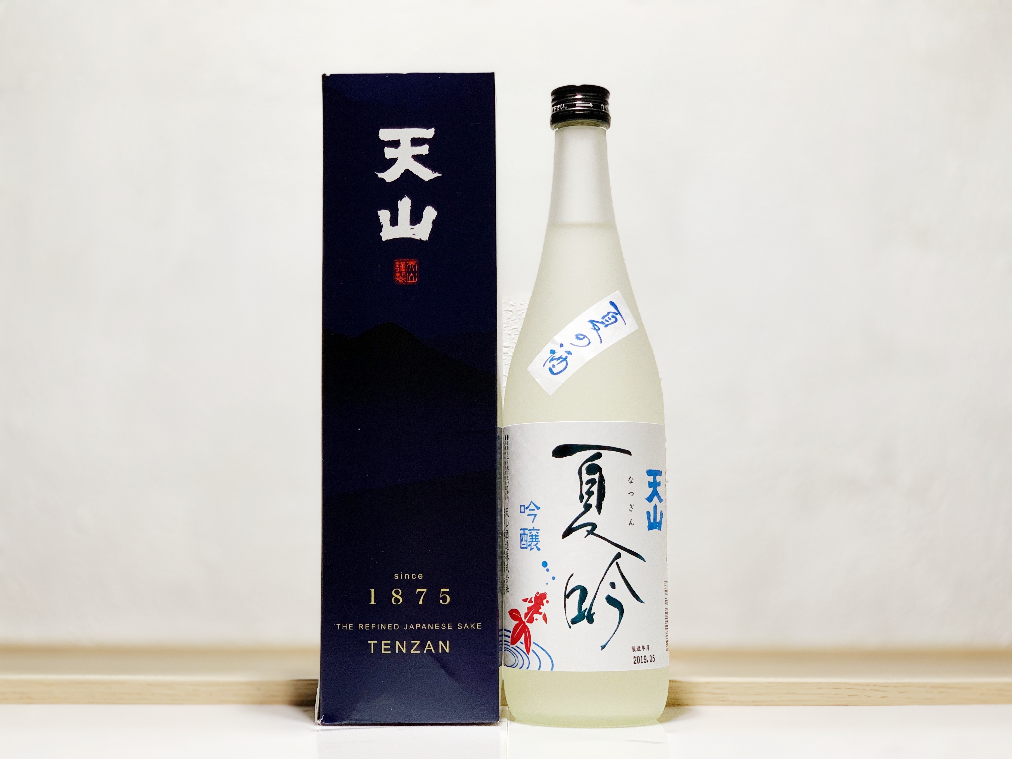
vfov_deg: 28.0
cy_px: 380
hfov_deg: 36.8
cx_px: 506
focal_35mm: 52
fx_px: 1520
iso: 125
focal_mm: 6
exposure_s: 1/100
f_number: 2.4
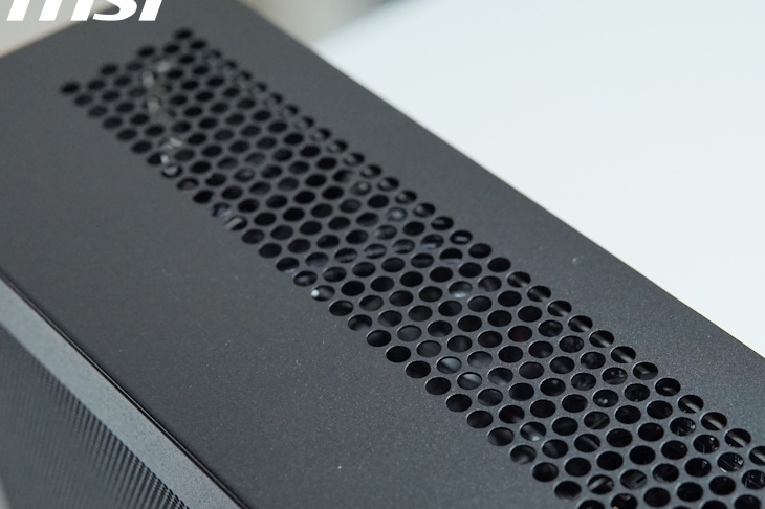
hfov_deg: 27.2
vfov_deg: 18.4
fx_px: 1572
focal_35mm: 74
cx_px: 513
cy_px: 333
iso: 1250
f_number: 3.5
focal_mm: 30
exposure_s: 1/320
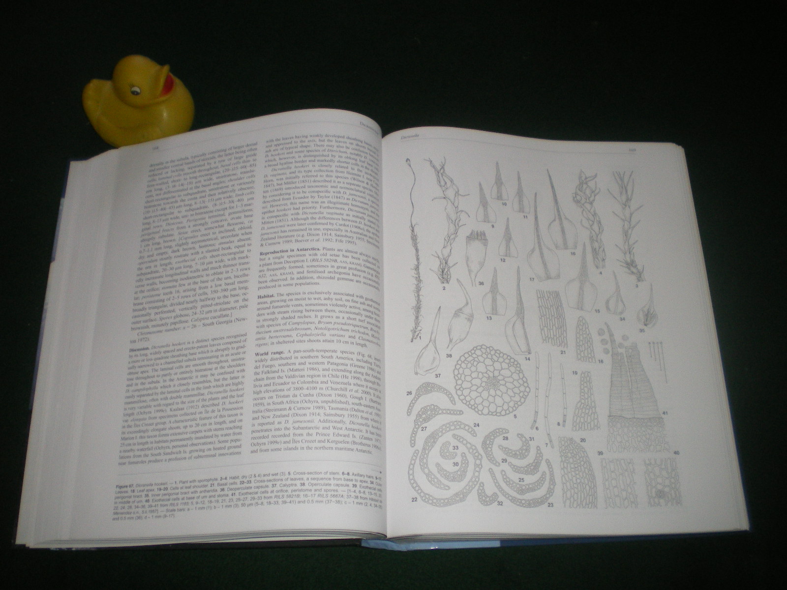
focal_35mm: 38
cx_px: 394
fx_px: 864
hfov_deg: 49.0
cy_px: 295
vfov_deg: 37.7
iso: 200
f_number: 3.1
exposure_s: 1/50
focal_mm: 6.3
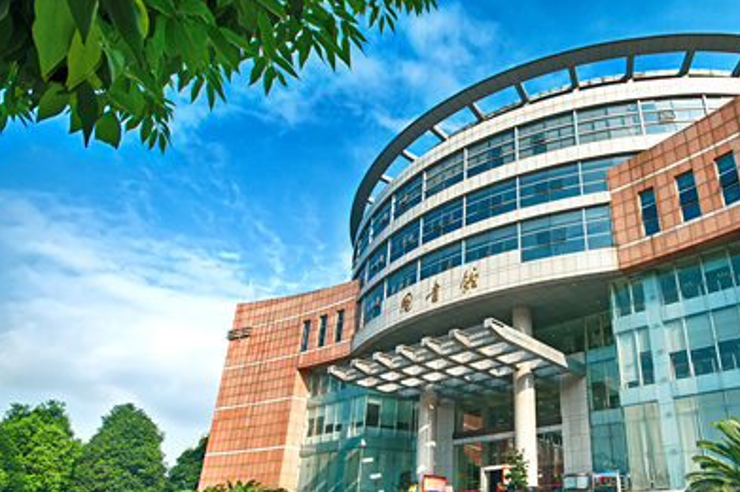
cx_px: 517
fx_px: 472
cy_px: 299
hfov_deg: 72.9
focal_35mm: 23
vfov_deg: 54.6
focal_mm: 10
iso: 200
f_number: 8
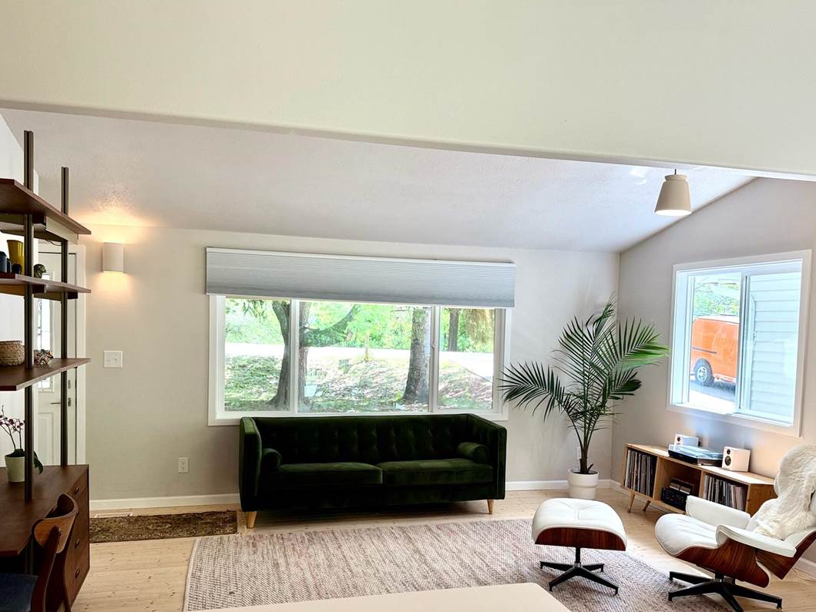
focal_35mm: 29
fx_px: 684
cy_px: 364
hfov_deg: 61.7
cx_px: 418
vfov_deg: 48.0
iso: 125
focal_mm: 6.76
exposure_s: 1/228
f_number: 1.78
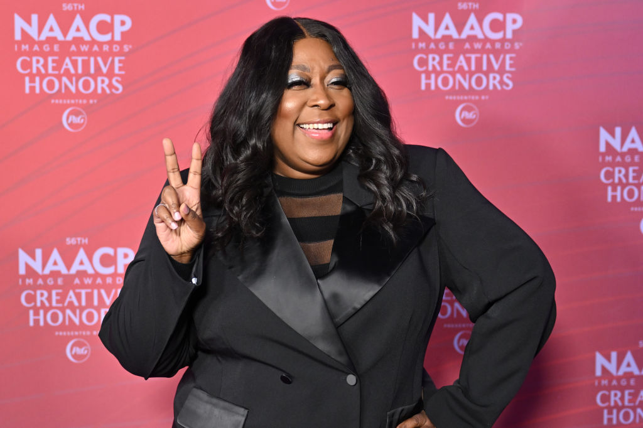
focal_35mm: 82
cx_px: 322
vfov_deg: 16.6
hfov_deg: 24.8
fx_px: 1464
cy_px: 214
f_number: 2.8
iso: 1000
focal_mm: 55
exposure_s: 1/200
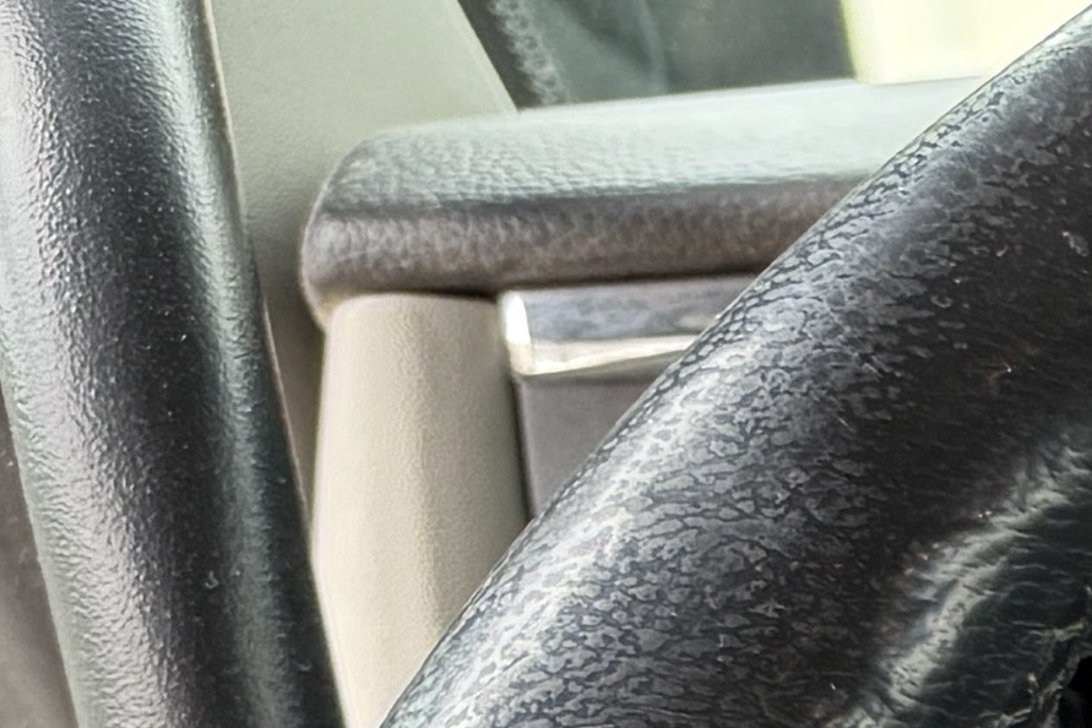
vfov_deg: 7.7
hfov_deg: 9.8
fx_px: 4853
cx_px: 3265
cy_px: 2001
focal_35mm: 160
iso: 160
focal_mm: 6.76
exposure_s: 1/121
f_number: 1.78
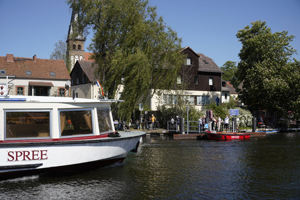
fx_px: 375
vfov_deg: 29.8
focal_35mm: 45
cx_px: 150
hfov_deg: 43.6
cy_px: 100
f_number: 6.3
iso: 160
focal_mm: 45
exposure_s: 1/800
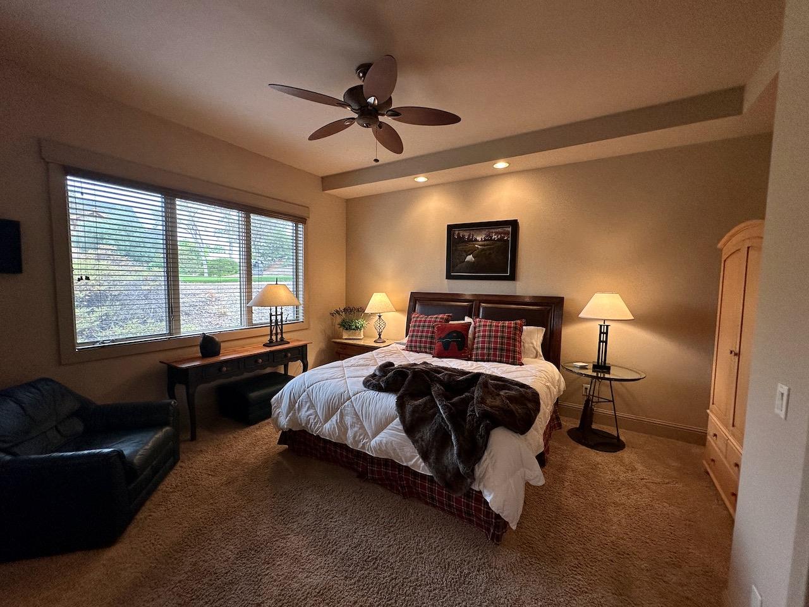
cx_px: 404
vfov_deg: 85.7
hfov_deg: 102.1
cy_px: 304
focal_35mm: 14
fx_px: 327
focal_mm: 2.22
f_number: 2.2
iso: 160
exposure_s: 1/120
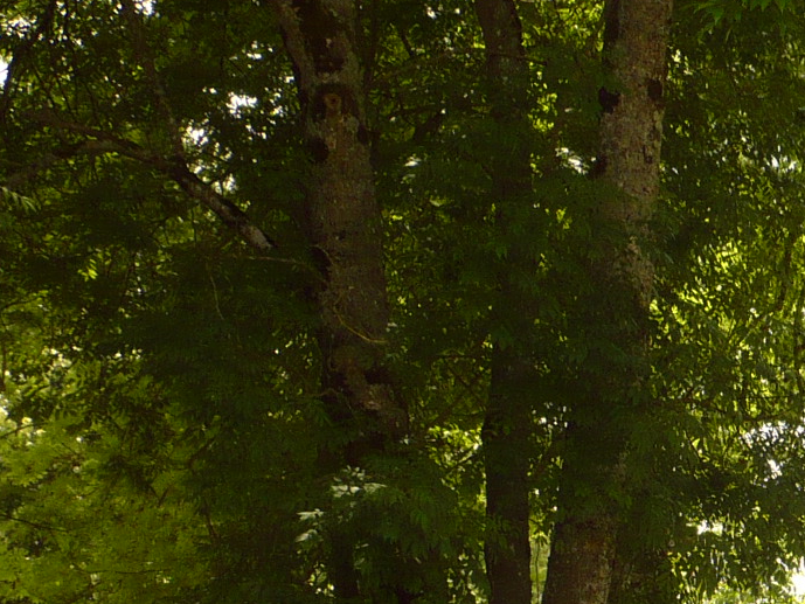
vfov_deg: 13.9
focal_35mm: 104
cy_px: 655
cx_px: 1053
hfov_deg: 17.7
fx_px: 2419
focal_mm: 5.8
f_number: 2.8
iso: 100
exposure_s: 1/320
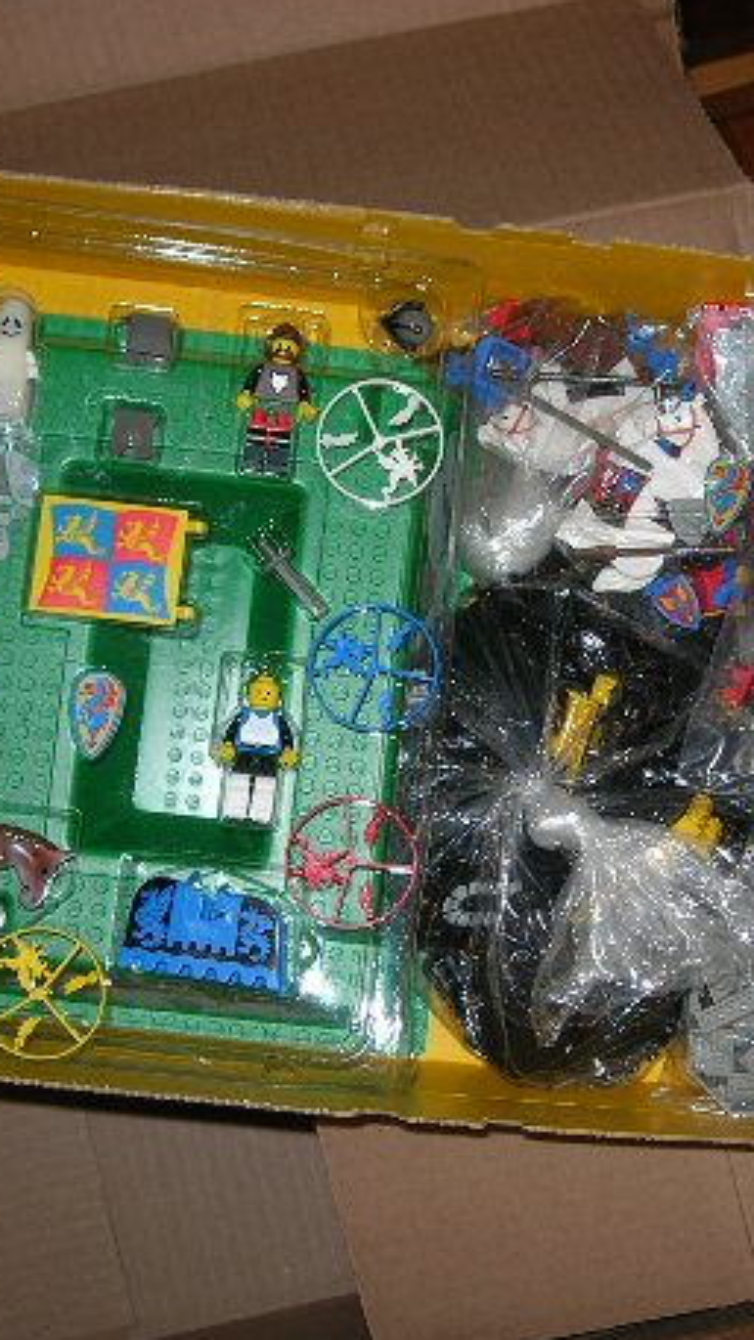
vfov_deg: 36.0
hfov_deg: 20.6
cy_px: 689
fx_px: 2062
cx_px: 519
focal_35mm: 58
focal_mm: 7.8
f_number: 2.8
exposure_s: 1/60.1
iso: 64
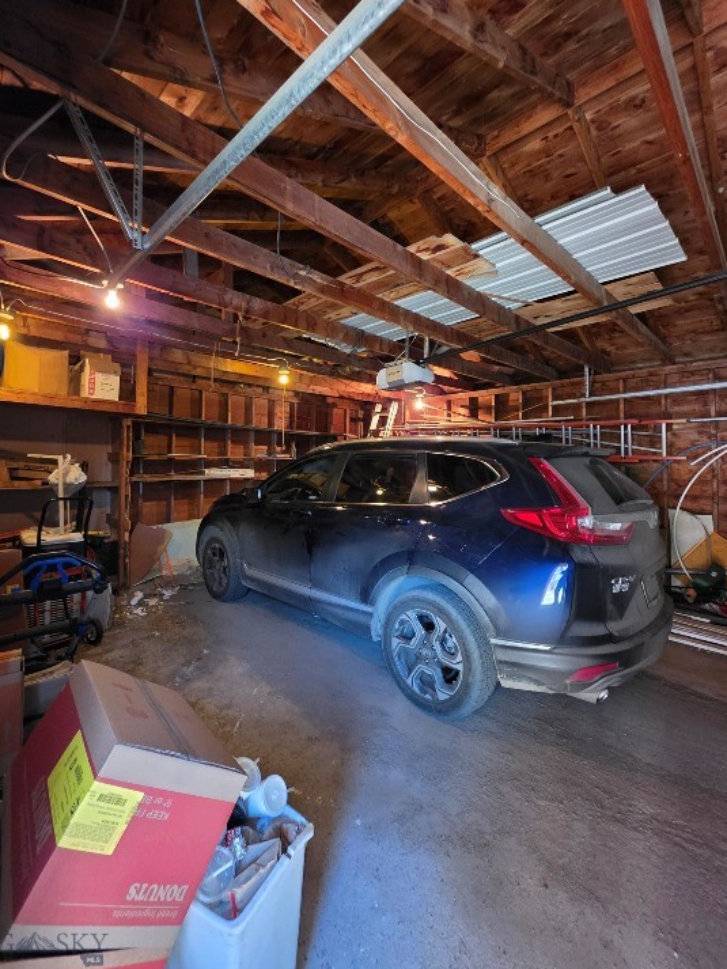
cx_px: 351
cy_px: 454
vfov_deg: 101.9
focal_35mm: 14
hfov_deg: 85.7
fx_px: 392
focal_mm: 2.2
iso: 800
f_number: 1.9
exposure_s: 1/40
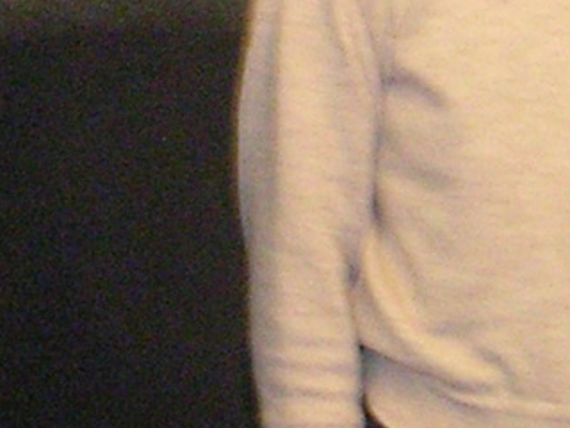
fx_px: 4001
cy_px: -116
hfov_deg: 8.1
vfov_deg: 6.1
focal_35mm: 243
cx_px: 452
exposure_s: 1/19.6
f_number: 2.8
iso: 200
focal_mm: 5.8
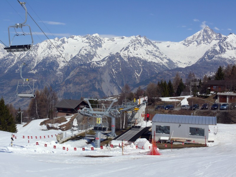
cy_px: 88
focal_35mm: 43
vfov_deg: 33.6
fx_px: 293
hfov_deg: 43.9
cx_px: 118
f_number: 8
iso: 100
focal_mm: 9
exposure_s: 1/640
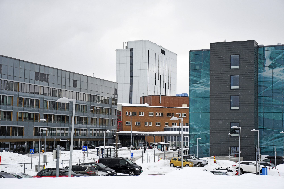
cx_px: 142
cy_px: 94
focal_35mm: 67
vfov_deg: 20.3
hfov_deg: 30.1
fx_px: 528
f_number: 5
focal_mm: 45
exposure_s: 1/320
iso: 200
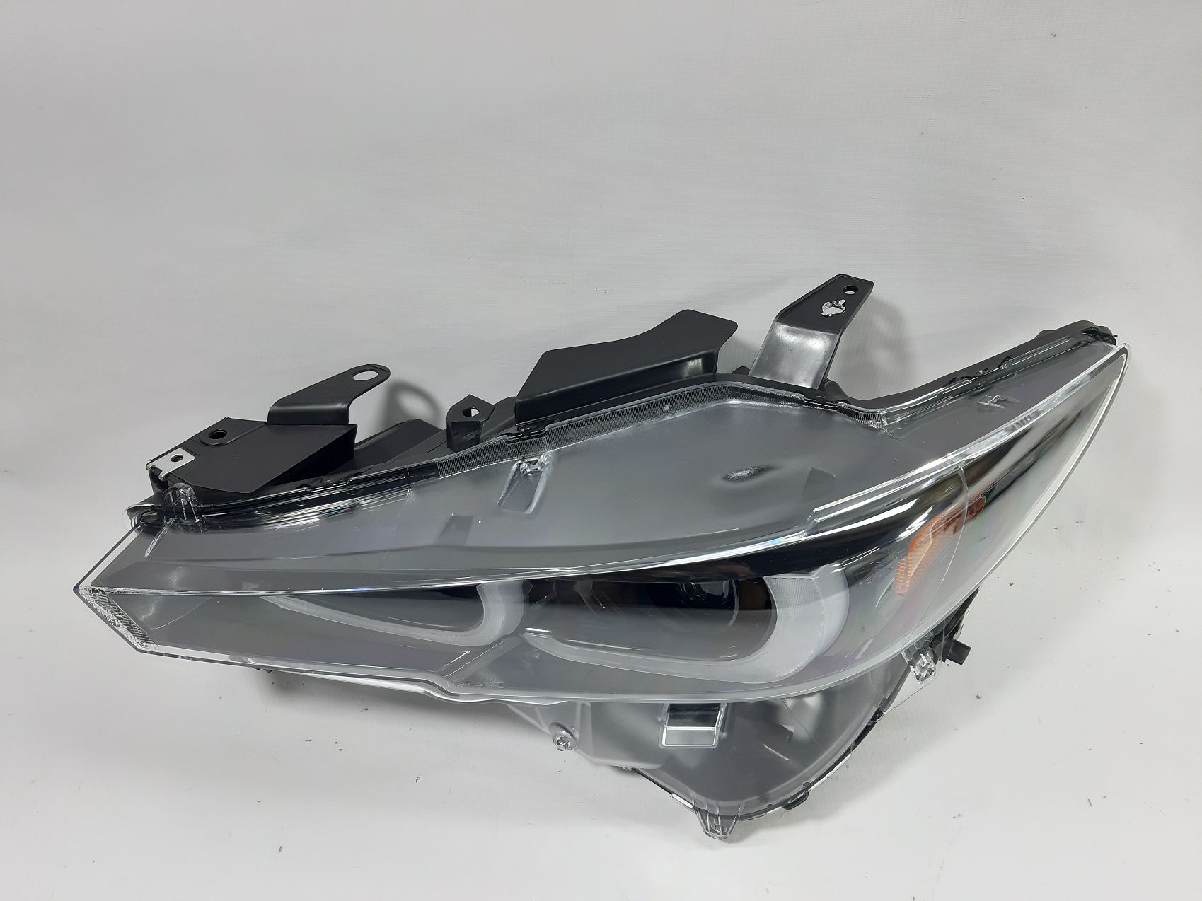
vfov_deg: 51.3
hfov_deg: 65.3
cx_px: 601
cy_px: 450
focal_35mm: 27
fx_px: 937
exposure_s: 1/50
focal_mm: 3.93
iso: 50
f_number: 1.7
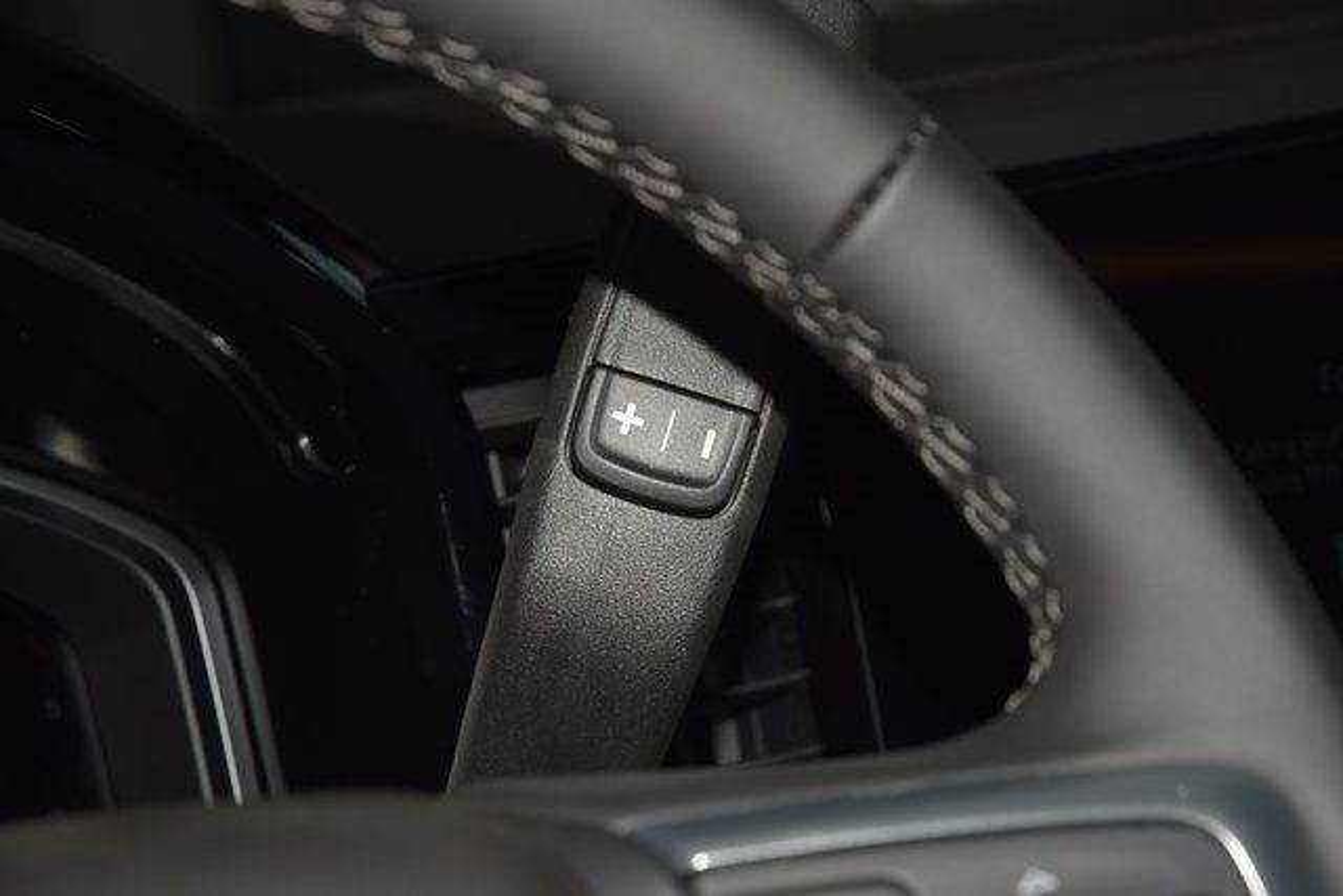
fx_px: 3918
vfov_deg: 13.0
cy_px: 448
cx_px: 672
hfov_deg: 19.5
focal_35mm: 105
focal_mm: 70
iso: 100
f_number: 8
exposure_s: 1/125
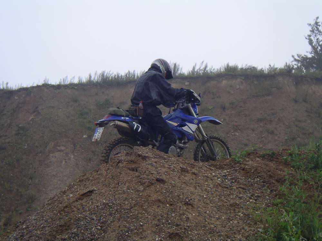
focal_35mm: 104
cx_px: 161
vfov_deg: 14.2
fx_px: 967
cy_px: 120
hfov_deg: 18.9
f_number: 3.9
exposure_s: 1/100
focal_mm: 16
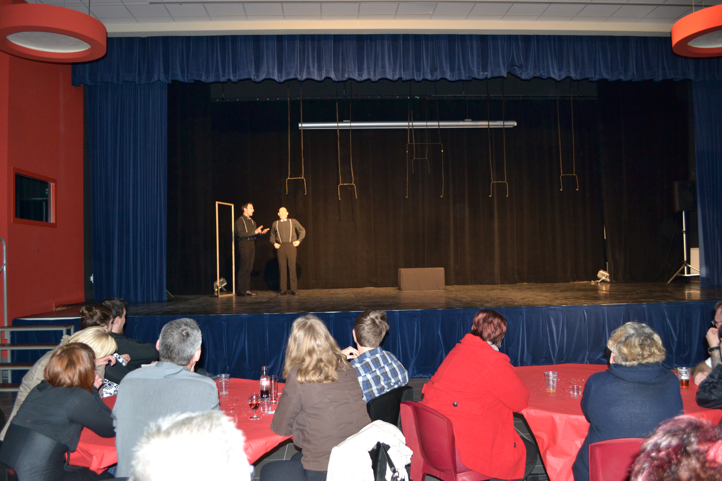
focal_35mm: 30
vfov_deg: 43.6
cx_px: 361
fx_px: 602
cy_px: 240
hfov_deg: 61.9
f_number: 3.8
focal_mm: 20
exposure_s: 1/30
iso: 800
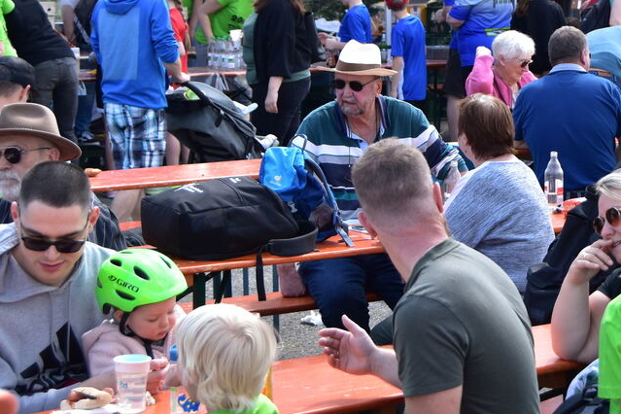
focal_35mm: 124
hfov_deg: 16.4
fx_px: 2139
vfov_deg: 11.0
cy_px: 130
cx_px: 523
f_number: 5.6
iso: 400
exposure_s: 1/320
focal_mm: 44
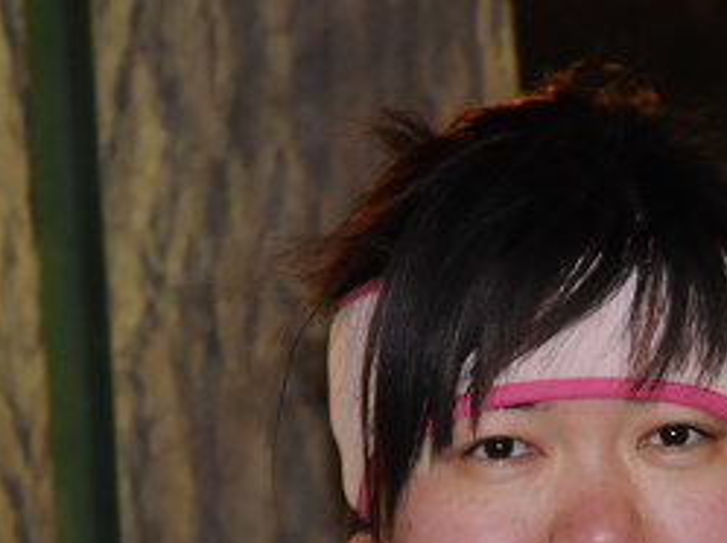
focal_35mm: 369
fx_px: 7748
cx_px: 531
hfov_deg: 5.4
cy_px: 680
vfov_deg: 4.0
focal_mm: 85
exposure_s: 1/10
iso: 800
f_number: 5.6
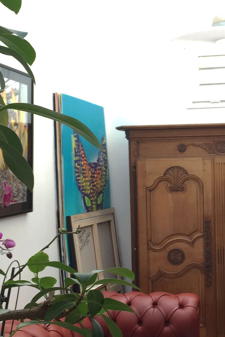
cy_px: 194
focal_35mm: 70
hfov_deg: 18.9
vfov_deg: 28.8
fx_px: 656
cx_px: 228
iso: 50
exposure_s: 1/100
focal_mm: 4.15
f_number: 2.2
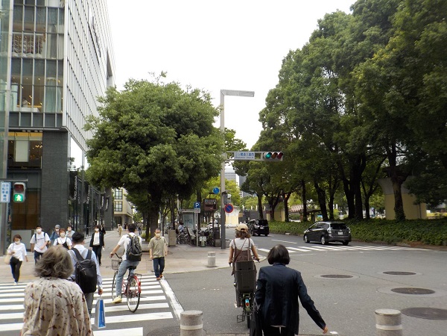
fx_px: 387
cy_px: 168
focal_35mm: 30
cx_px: 224
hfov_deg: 60.0
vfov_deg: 46.8
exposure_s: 1/400
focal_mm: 4.1
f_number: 3.3
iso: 125
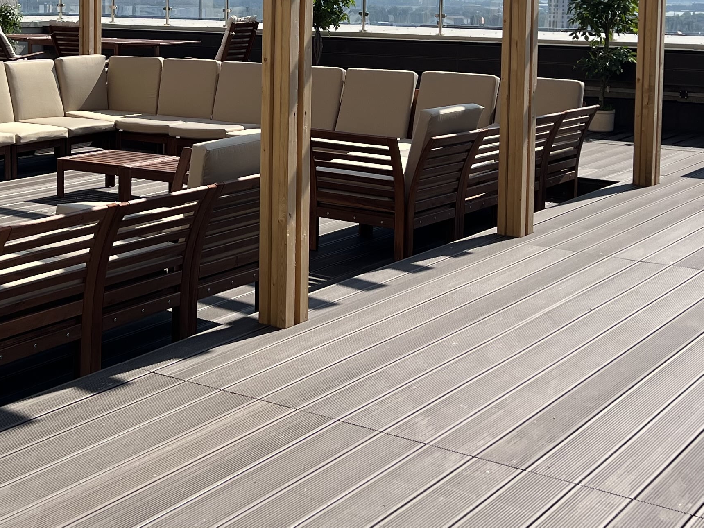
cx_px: 147
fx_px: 1240
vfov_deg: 23.6
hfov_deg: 30.9
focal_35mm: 61
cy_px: 91
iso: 50
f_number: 1.5
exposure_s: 1/5882
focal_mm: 5.7
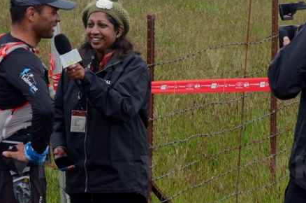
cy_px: 82
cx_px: 163
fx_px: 1628
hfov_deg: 10.7
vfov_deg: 7.1
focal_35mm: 192
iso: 200
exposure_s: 1/320
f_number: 8
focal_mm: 70
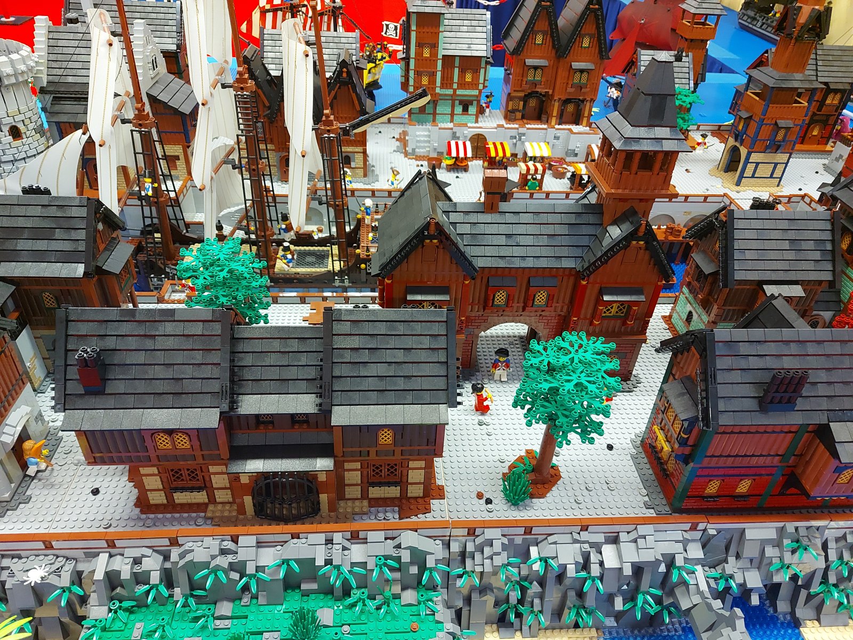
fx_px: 591
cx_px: 426
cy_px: 320
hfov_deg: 71.6
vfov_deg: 56.8
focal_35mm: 24
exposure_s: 1/50
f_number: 1.8
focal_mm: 5.23
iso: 400
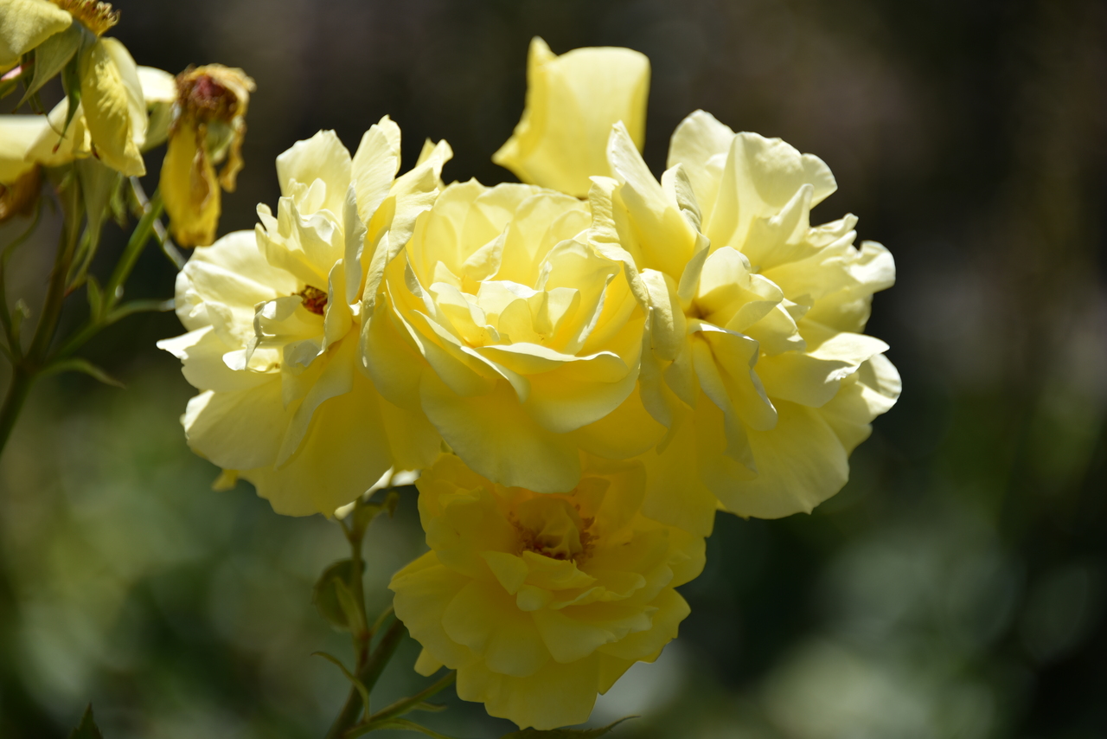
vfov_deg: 4.6
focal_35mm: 300
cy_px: 370
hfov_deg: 6.9
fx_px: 9226
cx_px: 554
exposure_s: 1/640
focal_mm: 300
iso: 110
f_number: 5.6
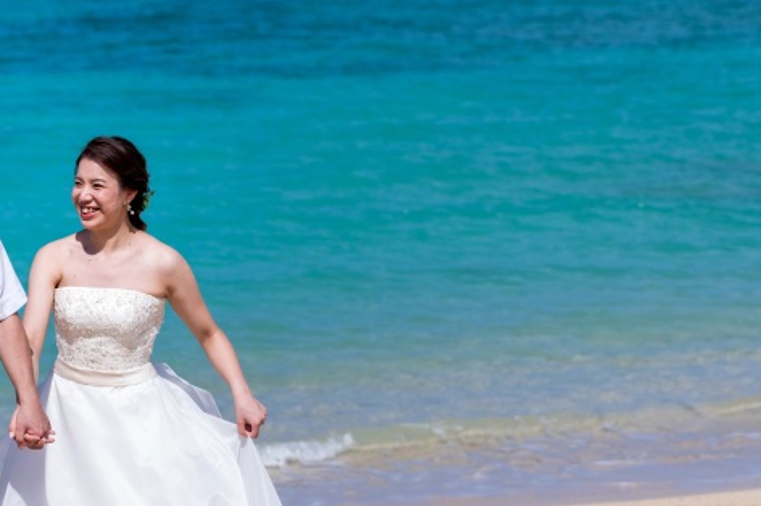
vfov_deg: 8.8
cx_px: 234
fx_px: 3295
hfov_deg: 13.1
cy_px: 284
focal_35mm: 156
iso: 31
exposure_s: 1/800
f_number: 4
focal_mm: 92
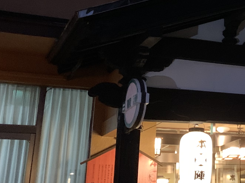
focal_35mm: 79
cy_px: 0
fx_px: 559
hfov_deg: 23.1
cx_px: 278
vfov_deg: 18.2
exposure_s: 1/25
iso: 640
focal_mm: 4.25
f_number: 1.8
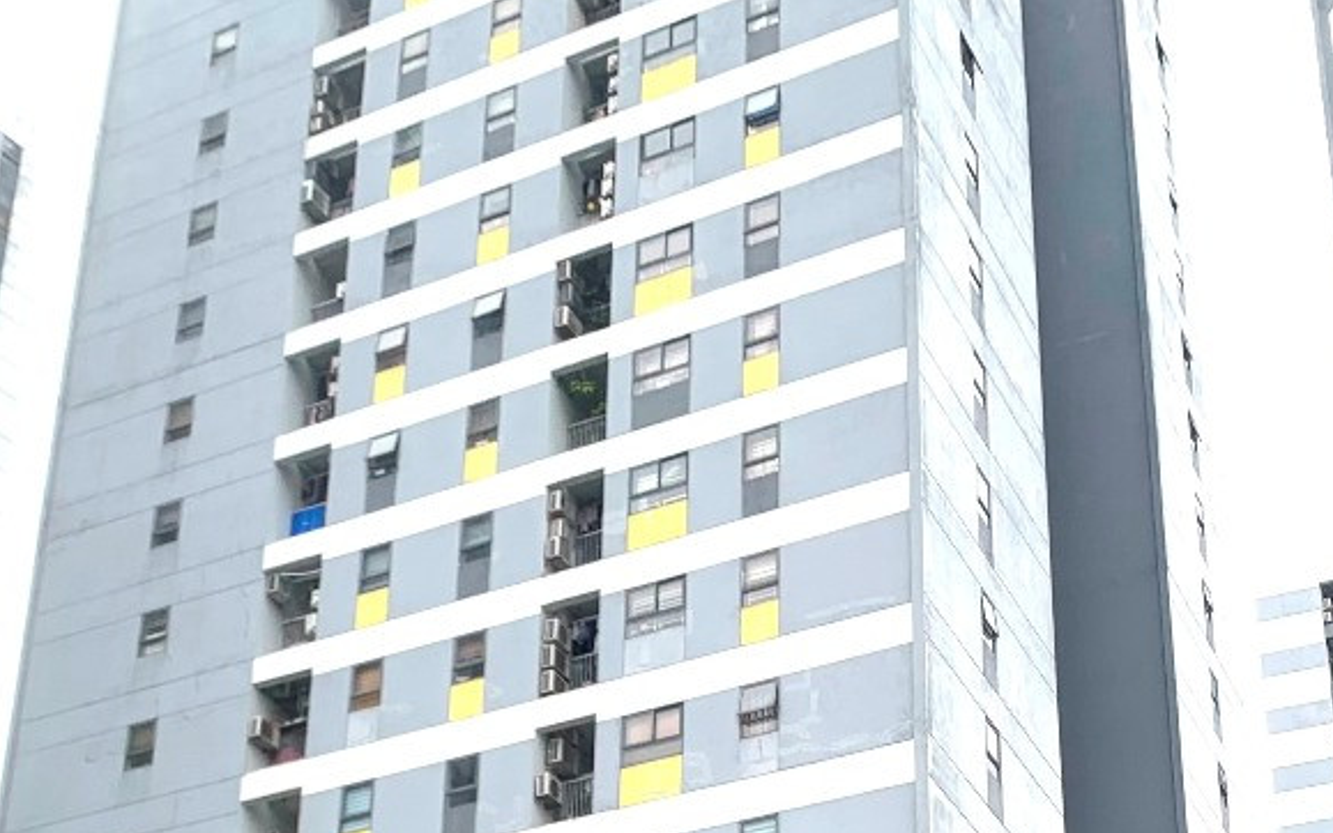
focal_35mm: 65
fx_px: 2362
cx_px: 611
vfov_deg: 19.0
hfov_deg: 31.5
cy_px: 989
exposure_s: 1/660
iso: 25
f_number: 1.8
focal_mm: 4.25
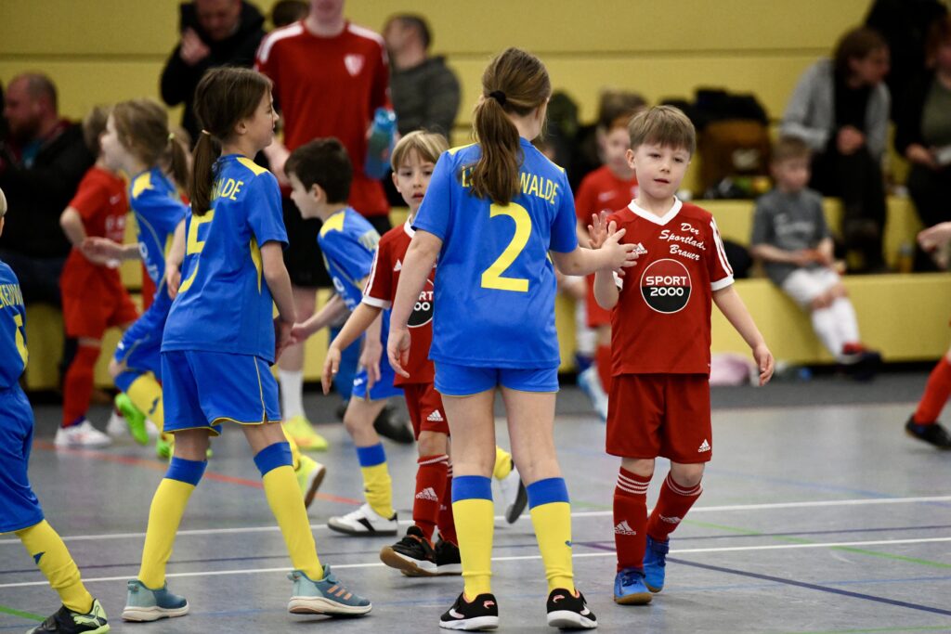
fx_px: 4755
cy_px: 317
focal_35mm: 180
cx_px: 476
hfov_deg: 11.4
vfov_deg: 7.6
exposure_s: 1/1250
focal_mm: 180
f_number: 2.8
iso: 8000
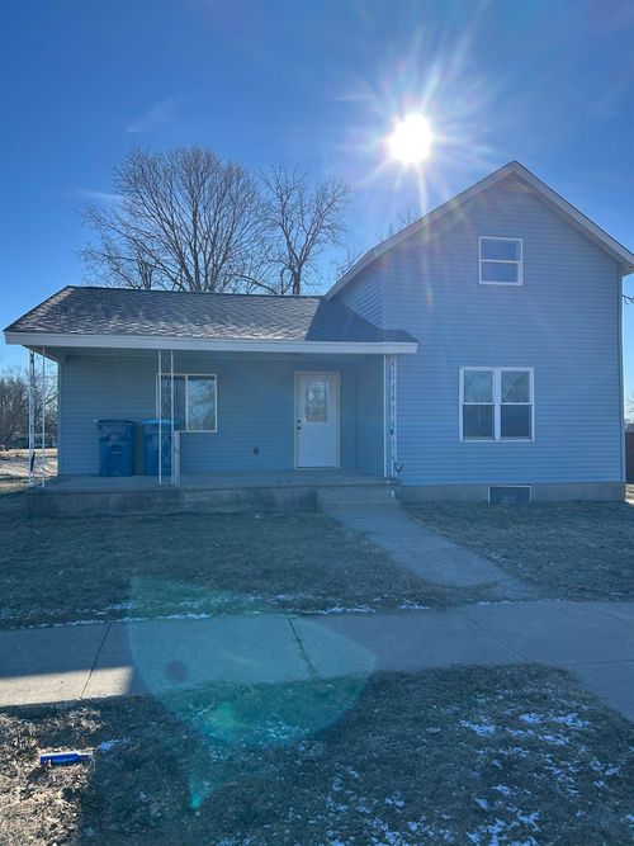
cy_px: 423
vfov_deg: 67.3
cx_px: 317
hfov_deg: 53.0
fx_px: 635
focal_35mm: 26
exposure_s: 1/4115
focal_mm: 5.7
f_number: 1.5
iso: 50
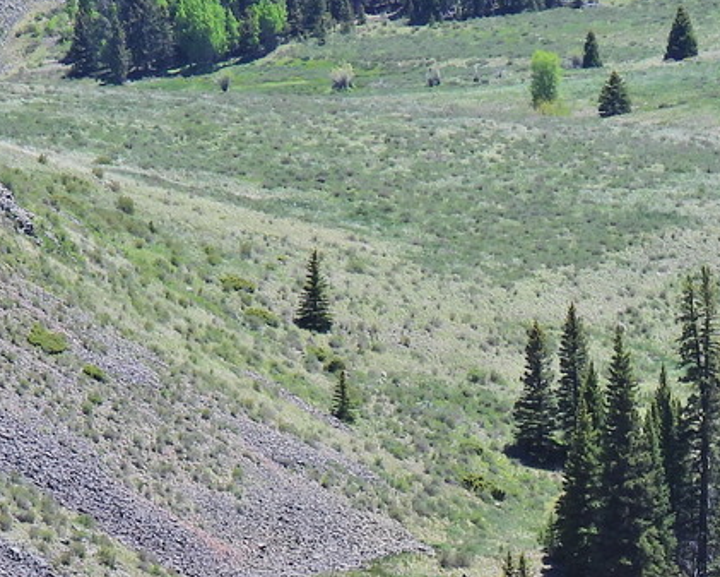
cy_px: 798
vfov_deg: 4.2
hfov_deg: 5.2
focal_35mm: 371
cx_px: 646
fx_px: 7908
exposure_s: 1/640
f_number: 4
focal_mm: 22.3
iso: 100
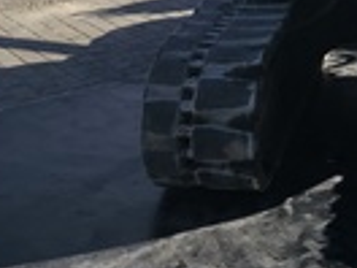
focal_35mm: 96
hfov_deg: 19.5
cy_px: -114
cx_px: 399
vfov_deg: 14.5
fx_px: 990
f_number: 1.7
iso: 50
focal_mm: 6.3
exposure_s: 1/2656
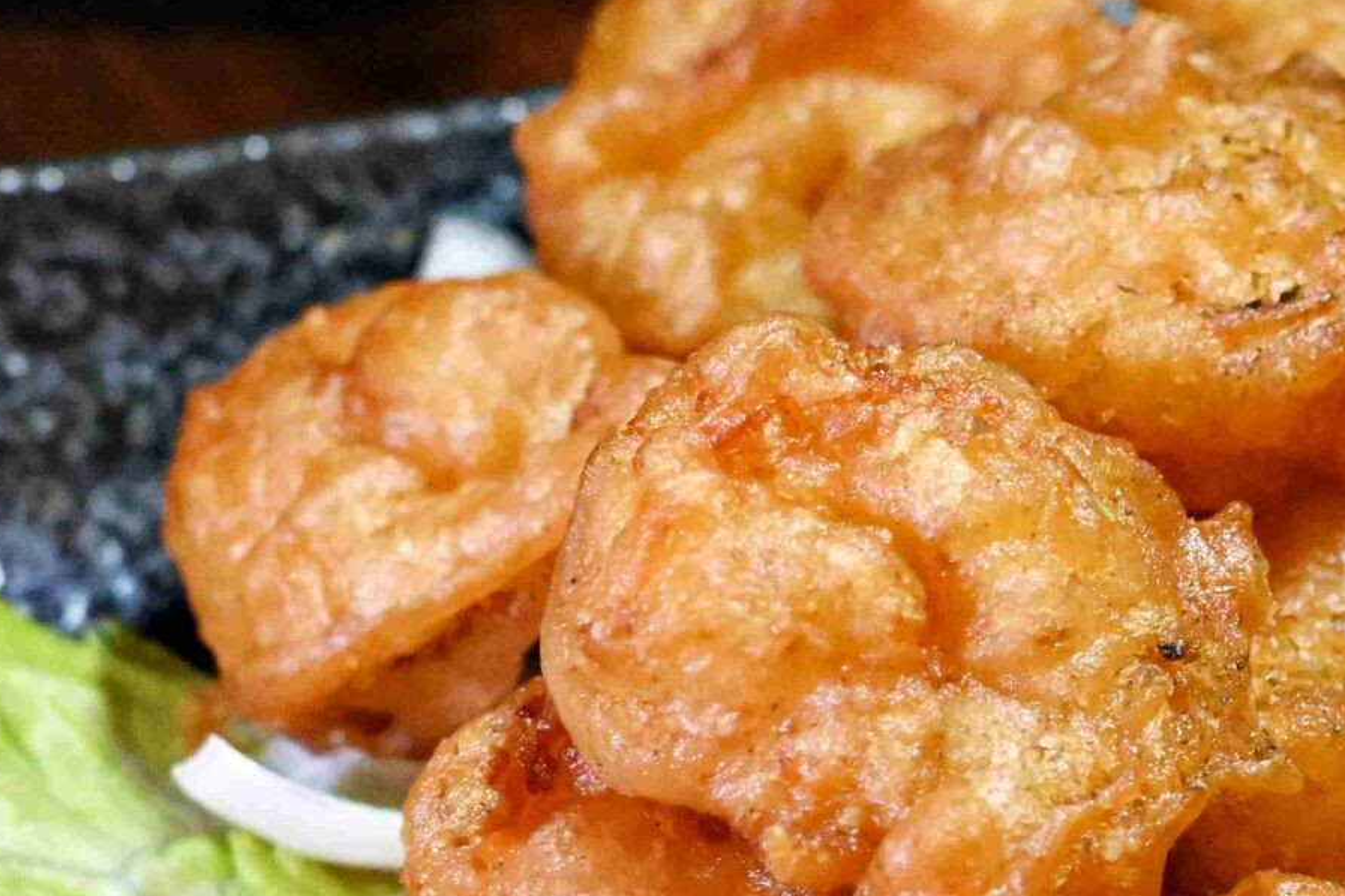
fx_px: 7995
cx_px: 1129
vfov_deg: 6.4
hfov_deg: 9.6
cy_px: 880
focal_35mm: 214
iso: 7200
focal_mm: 50
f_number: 3.5
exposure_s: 1/320
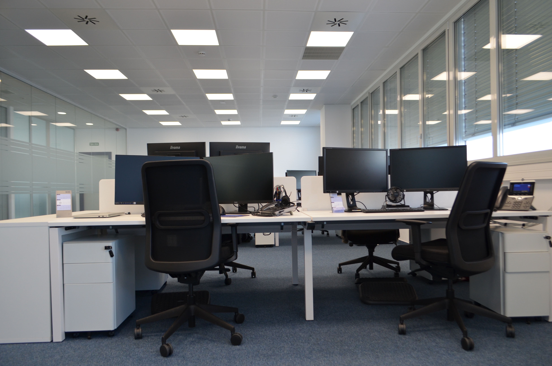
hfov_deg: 67.5
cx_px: 276
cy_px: 183
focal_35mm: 27
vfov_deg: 47.7
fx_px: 413
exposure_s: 1/80
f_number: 4.5
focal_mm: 18
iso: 400
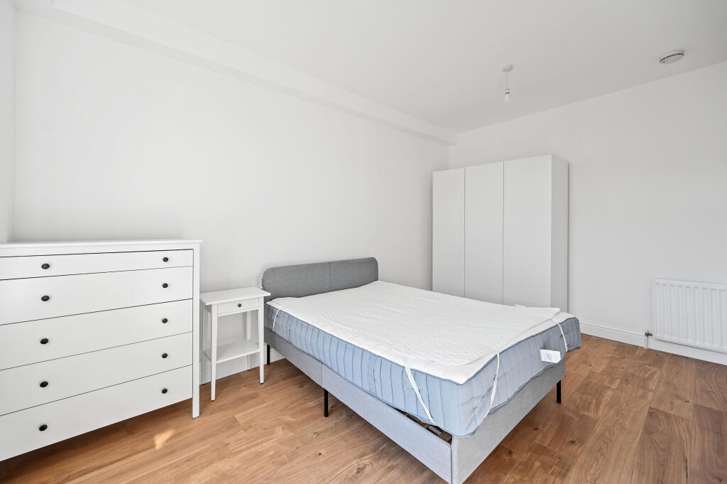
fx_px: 282
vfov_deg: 81.1
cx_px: 364
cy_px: 242
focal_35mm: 14
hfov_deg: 104.3
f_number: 4.5
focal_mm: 14
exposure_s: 1/80
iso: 250
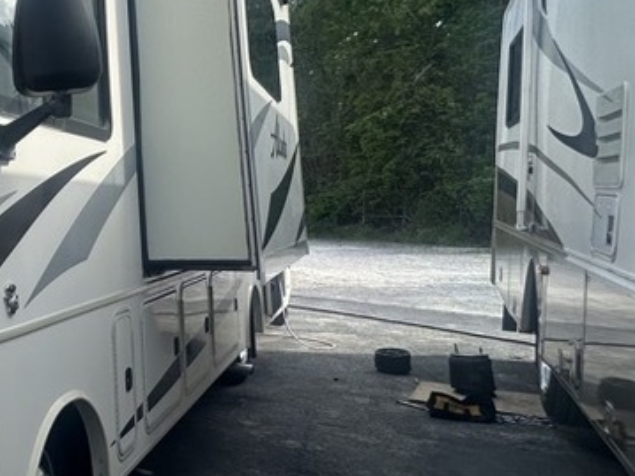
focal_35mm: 39
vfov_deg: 36.7
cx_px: -226
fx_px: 715
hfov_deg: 32.7
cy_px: 196
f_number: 2.2
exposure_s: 1/734
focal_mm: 2.22
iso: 40
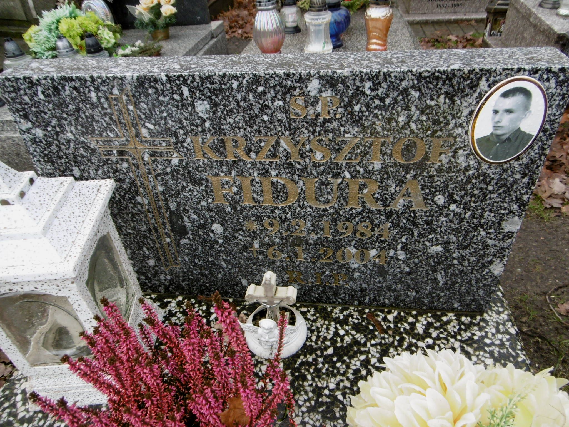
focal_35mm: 24
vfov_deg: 56.8
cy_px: 214
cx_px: 284
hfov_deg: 71.6
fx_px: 394
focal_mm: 4.3
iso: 100
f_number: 3.1
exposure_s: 1/125
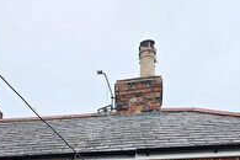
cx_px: 30
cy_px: 305
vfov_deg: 13.8
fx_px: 573
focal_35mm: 86
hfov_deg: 23.1
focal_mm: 6.3
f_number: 1.7
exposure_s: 1/332
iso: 10
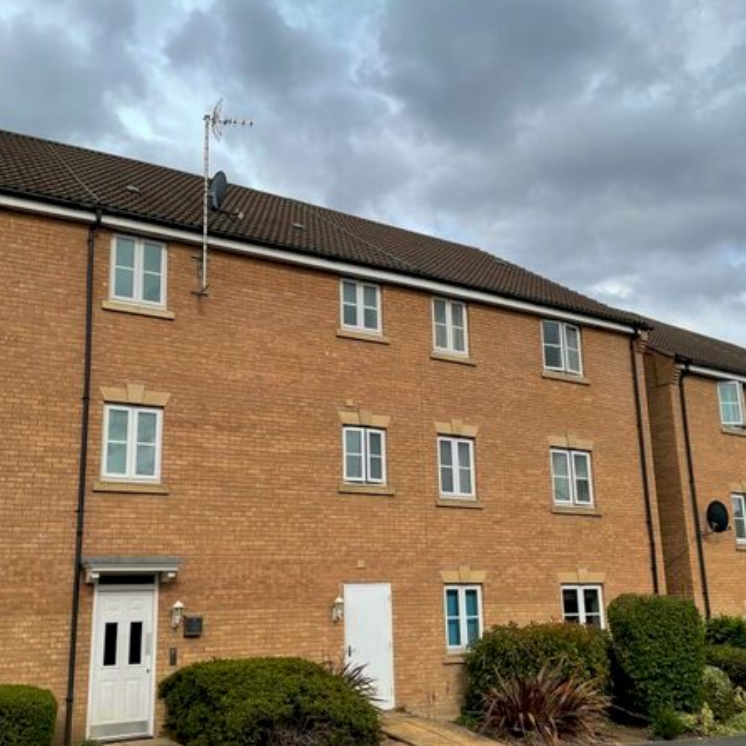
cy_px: 408
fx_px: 878
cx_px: 359
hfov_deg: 46.0
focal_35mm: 36
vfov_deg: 46.0
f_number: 1.6
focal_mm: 4.2
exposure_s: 1/2564
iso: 32
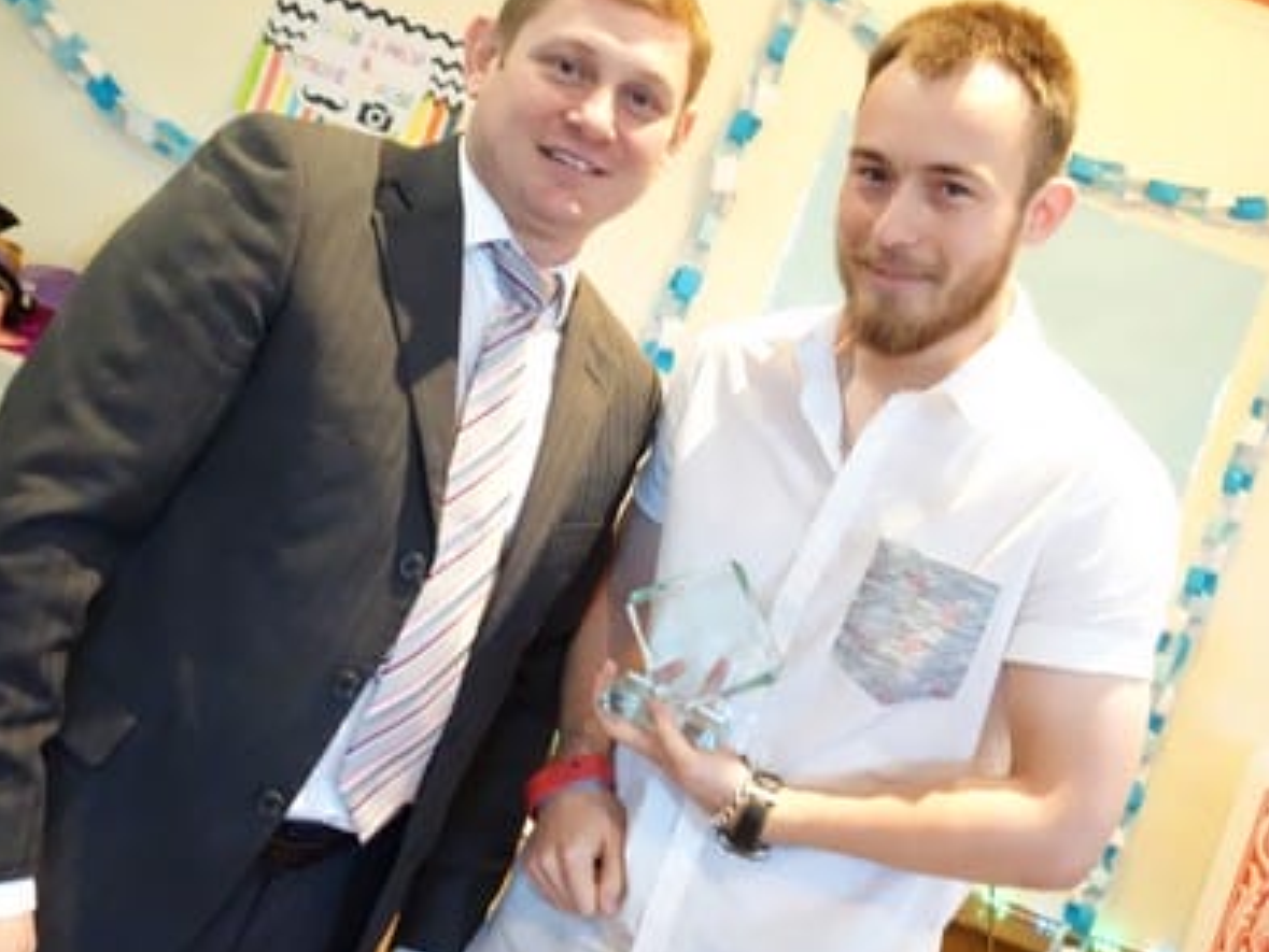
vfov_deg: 30.8
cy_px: 368
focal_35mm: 47
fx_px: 1724
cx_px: 723
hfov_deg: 40.3
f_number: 2.5
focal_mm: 12.03
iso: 3200
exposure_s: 1/15
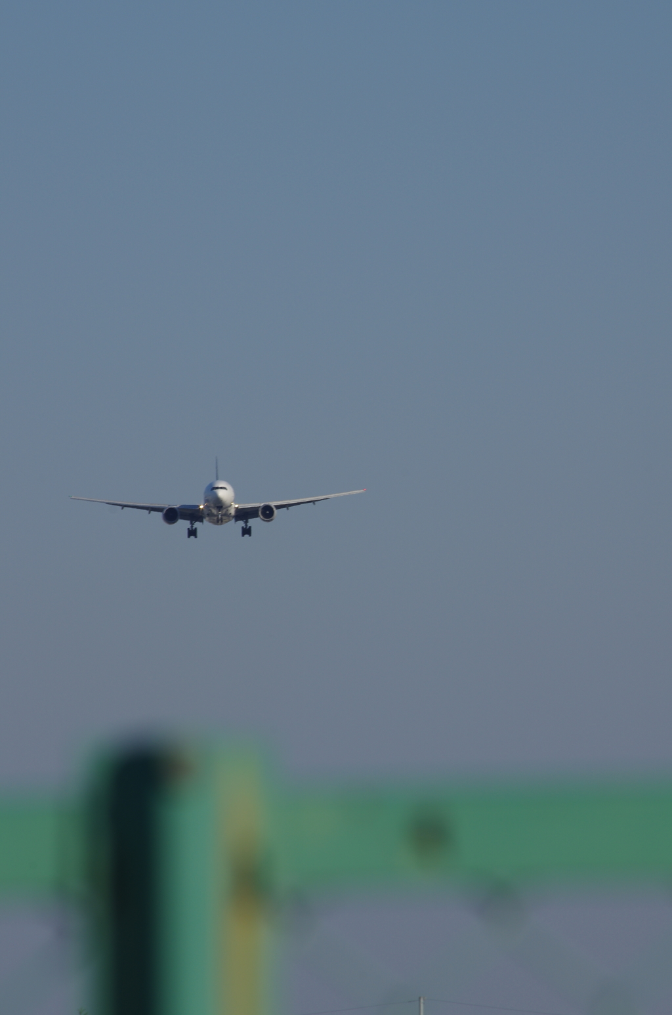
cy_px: 508
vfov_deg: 4.6
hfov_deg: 3.0
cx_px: 336
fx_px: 12656
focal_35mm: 450
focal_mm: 300
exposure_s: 1/125
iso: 100
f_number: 14
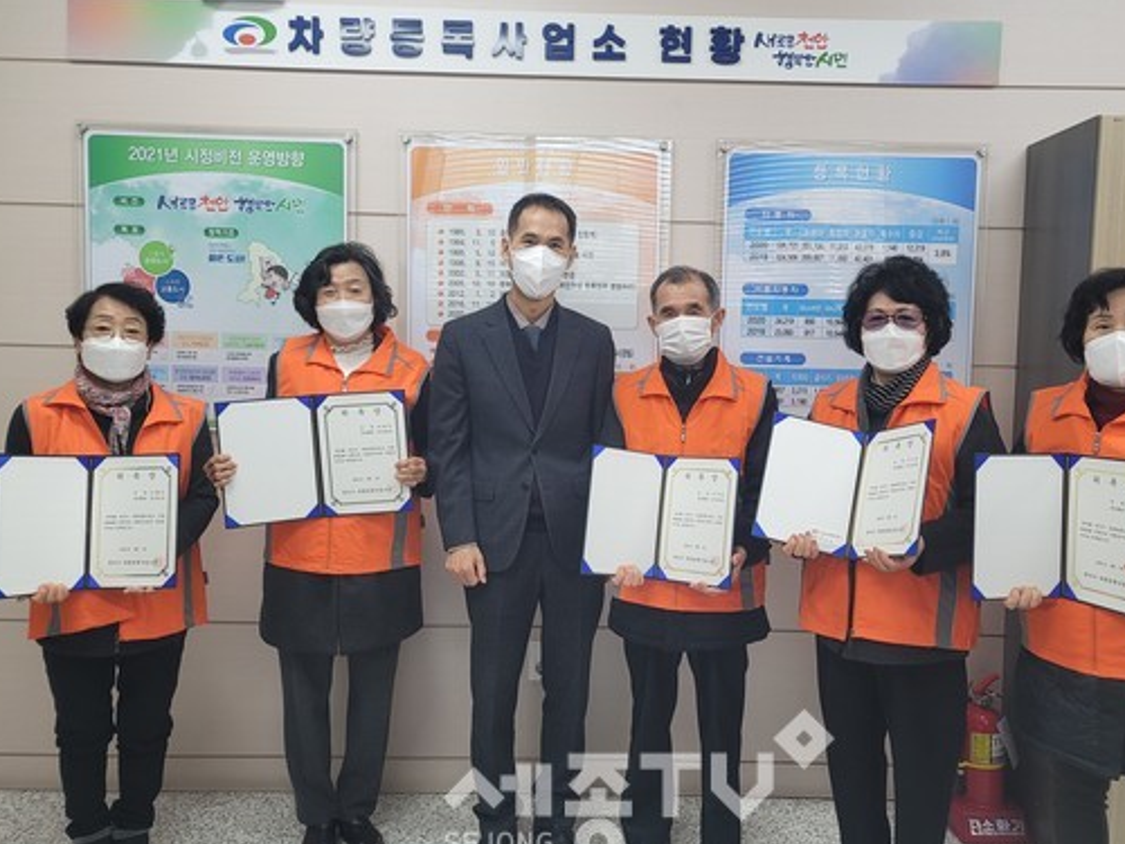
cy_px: 394
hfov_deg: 59.9
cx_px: 605
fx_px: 975
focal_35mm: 30
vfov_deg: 46.8
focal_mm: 7
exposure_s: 1/120
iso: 160
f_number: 1.8
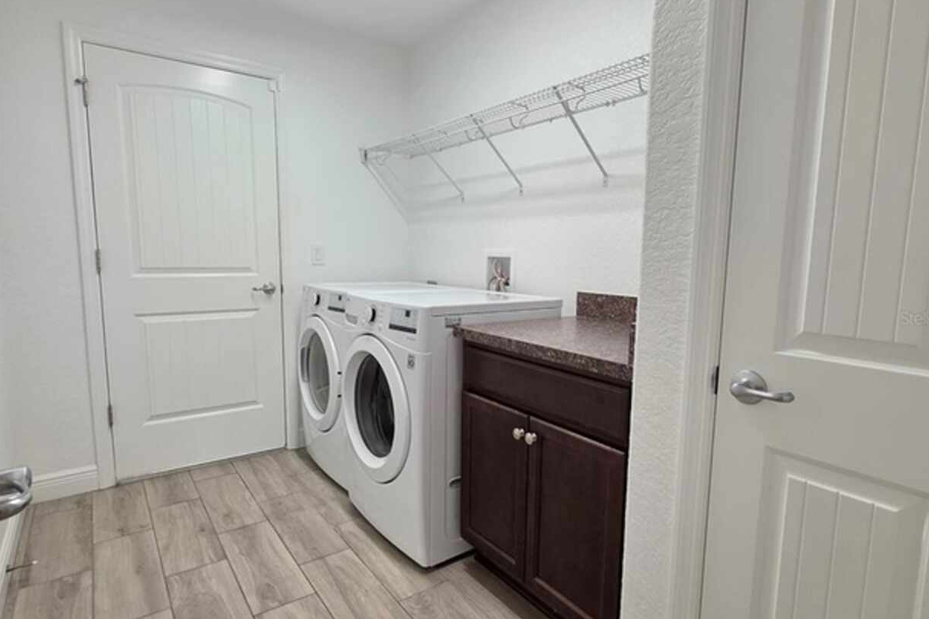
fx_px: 490
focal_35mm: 19
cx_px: 487
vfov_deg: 64.5
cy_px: 318
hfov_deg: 86.8
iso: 200
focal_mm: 2.2
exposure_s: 1/120
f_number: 1.9
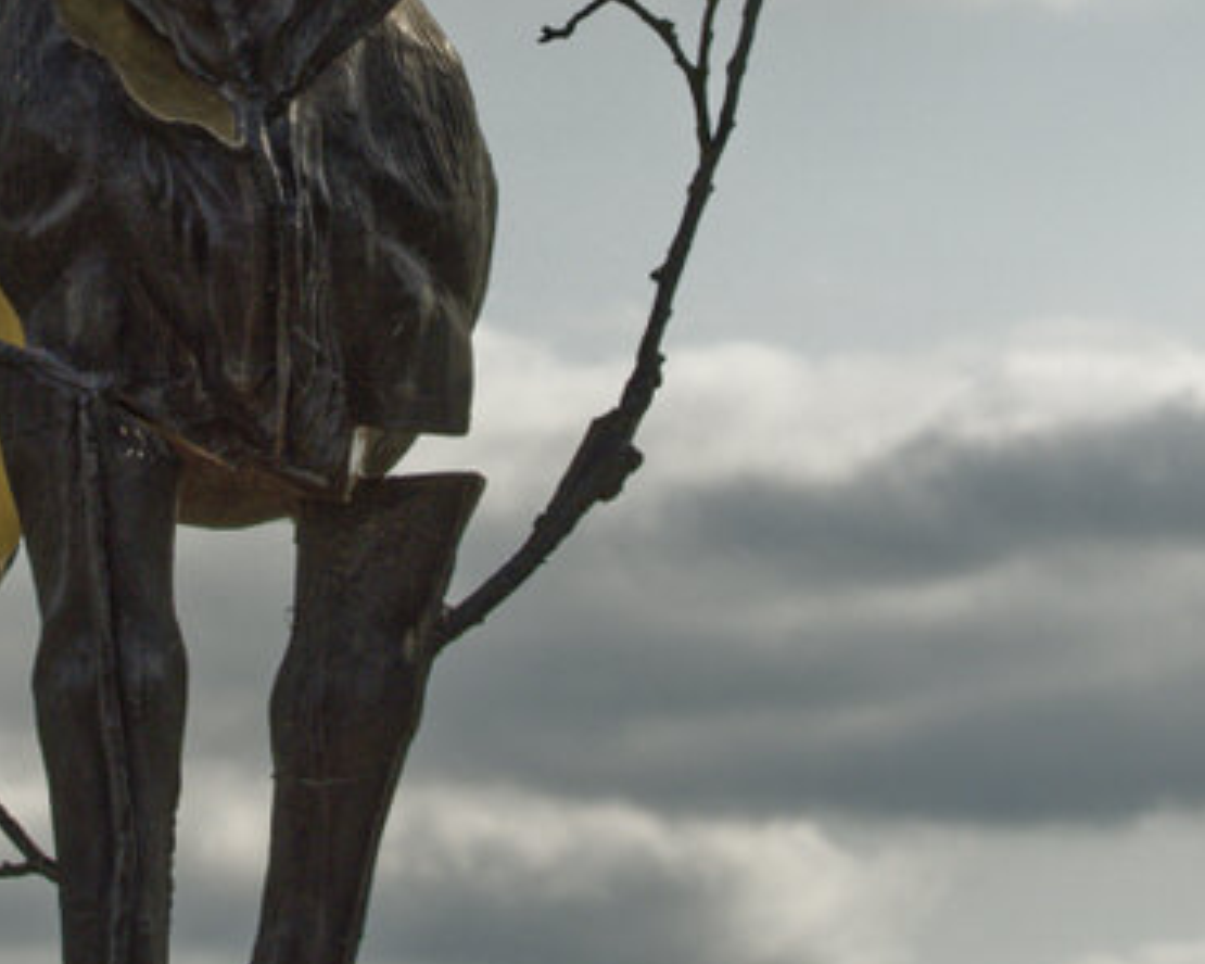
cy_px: -47
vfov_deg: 4.5
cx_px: 202
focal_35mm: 341
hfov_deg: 5.7
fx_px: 12161
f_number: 5.6
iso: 100
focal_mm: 70
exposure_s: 1/1250
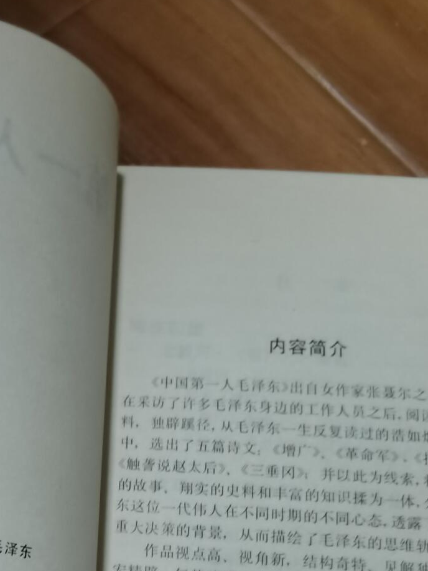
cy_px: 493
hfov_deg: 27.4
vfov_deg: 34.5
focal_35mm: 53
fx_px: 874
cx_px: 147
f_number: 2.2
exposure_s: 1/20
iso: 400
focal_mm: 2.26
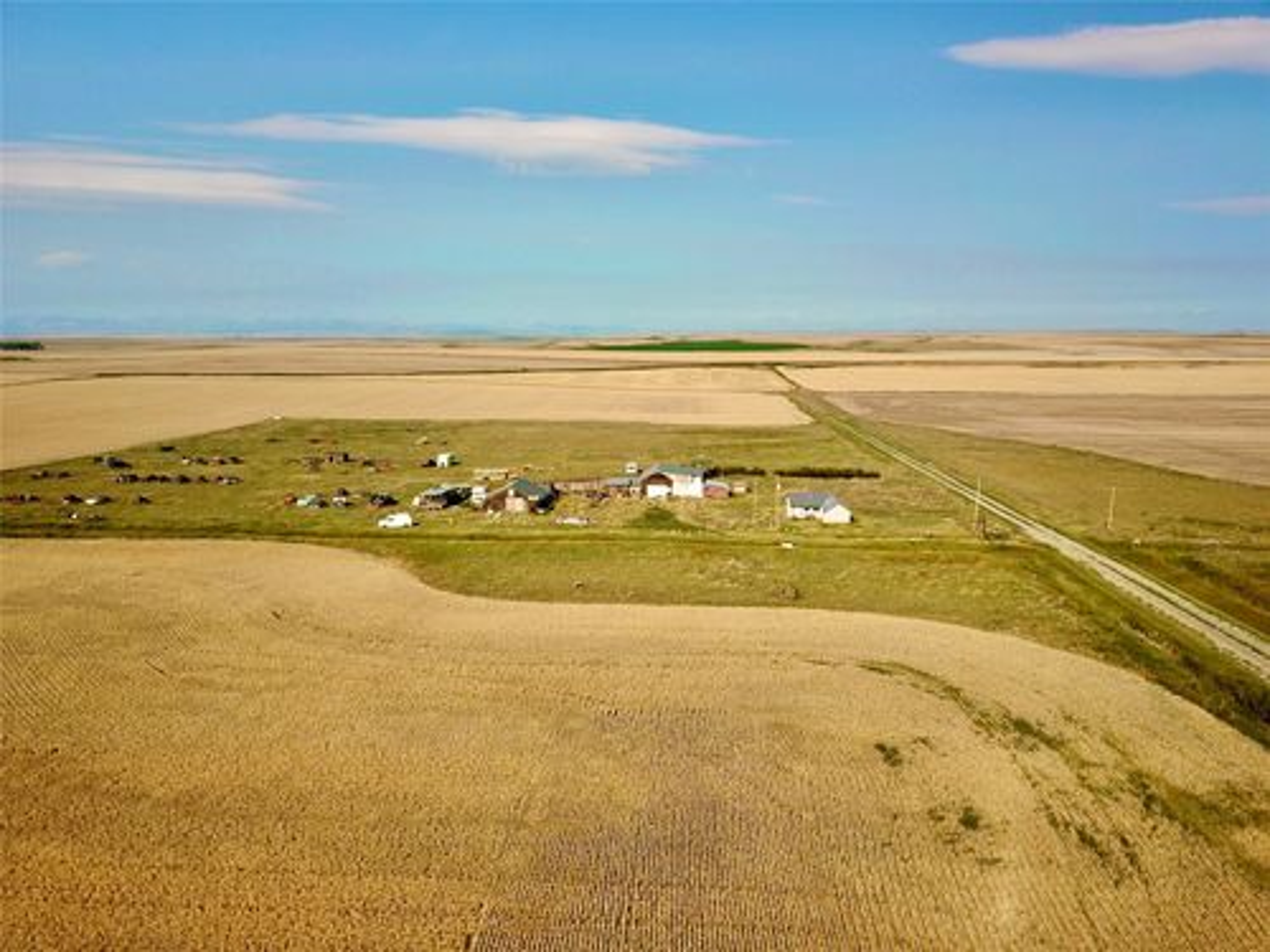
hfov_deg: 67.3
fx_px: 954
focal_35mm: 26
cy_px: 476
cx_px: 635
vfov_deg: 53.1
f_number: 2.2
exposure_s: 1/640
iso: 100
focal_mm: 4.73
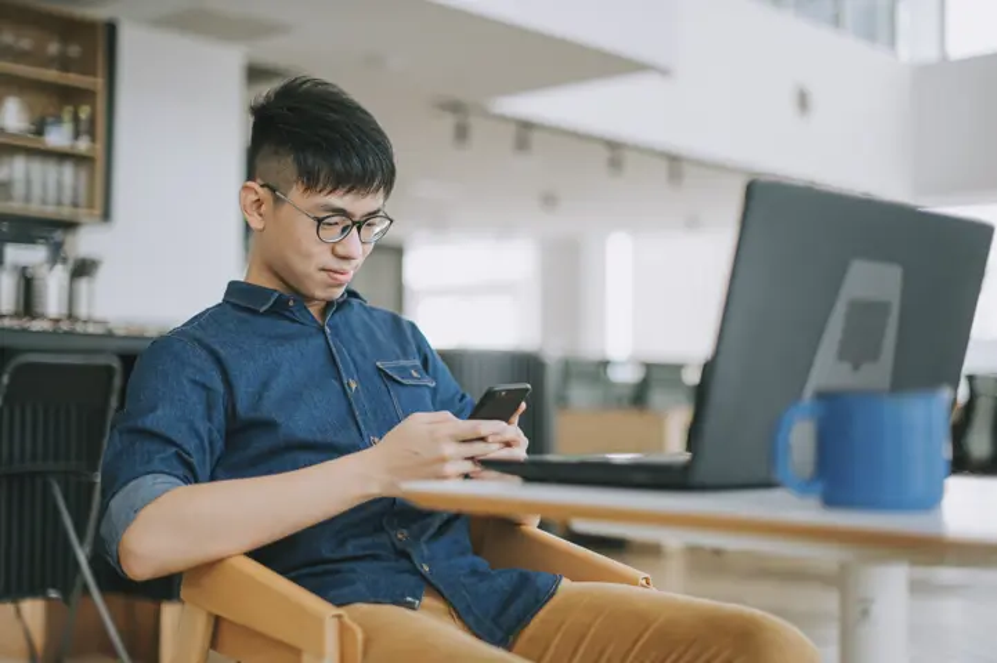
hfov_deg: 39.6
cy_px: 332
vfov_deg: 27.0
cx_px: 498
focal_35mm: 50
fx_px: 1384
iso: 320
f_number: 1.4
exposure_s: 1/2000
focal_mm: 50
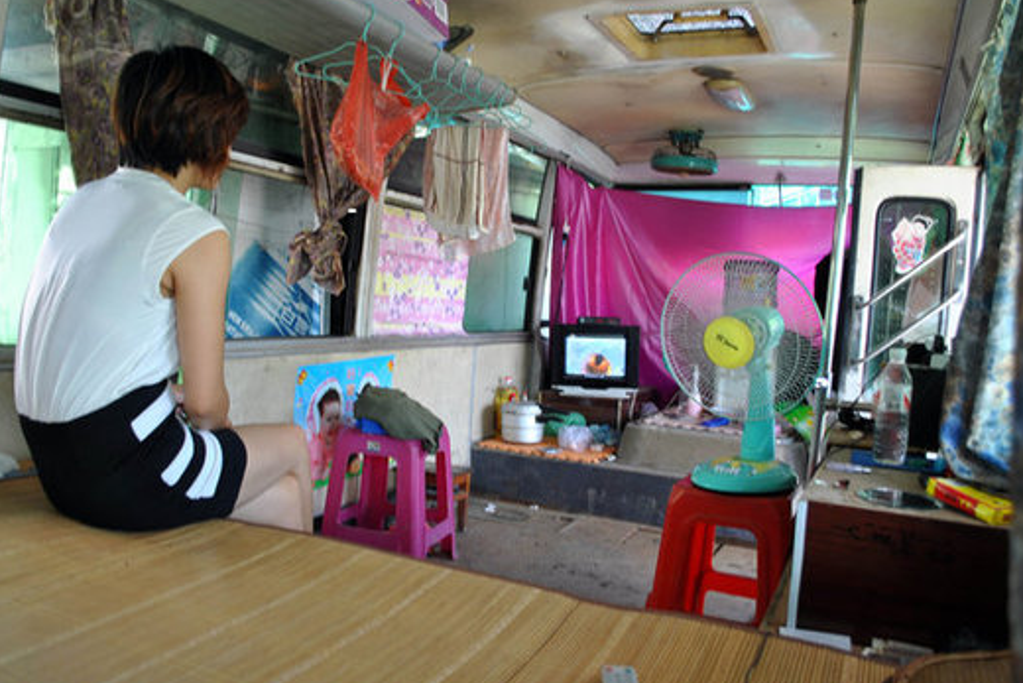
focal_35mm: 28
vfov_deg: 46.4
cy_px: 343
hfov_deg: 65.5
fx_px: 796
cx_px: 511
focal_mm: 18
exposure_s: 1/40
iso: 200
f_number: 3.5
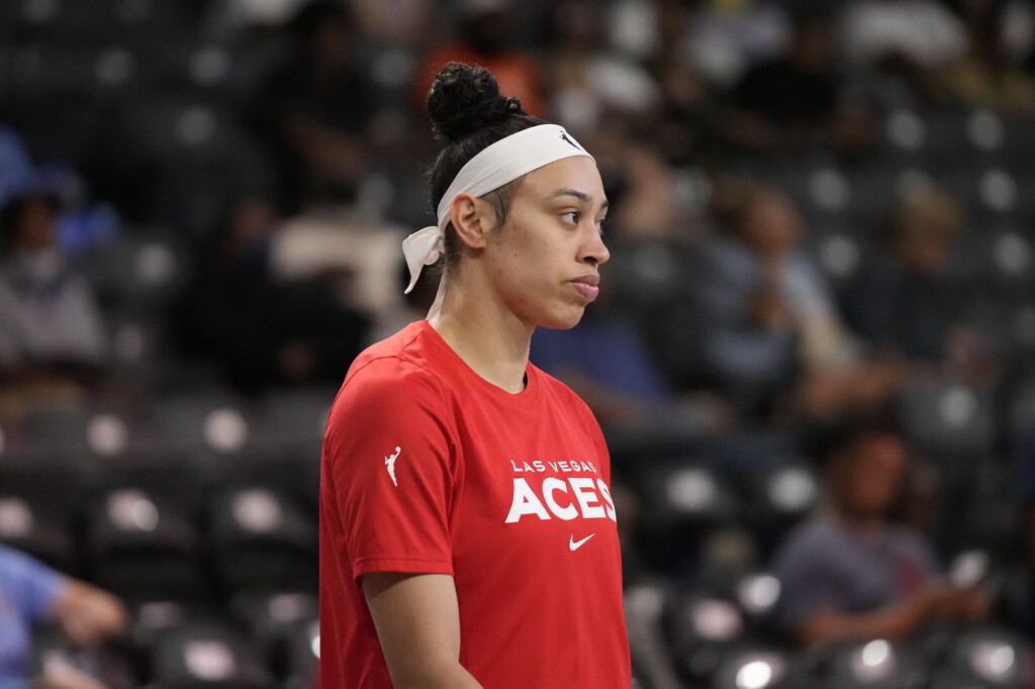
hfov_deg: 6.9
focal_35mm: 300
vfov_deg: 4.6
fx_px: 8622
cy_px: 344
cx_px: 518
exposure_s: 1/1600
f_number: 2.8
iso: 6400
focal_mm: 200
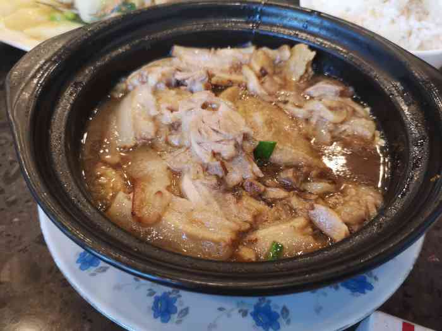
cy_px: 166
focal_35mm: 27
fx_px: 345
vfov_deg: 51.4
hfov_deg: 65.3
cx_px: 221
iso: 100
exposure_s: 1/50
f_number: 1.8
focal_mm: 5.58
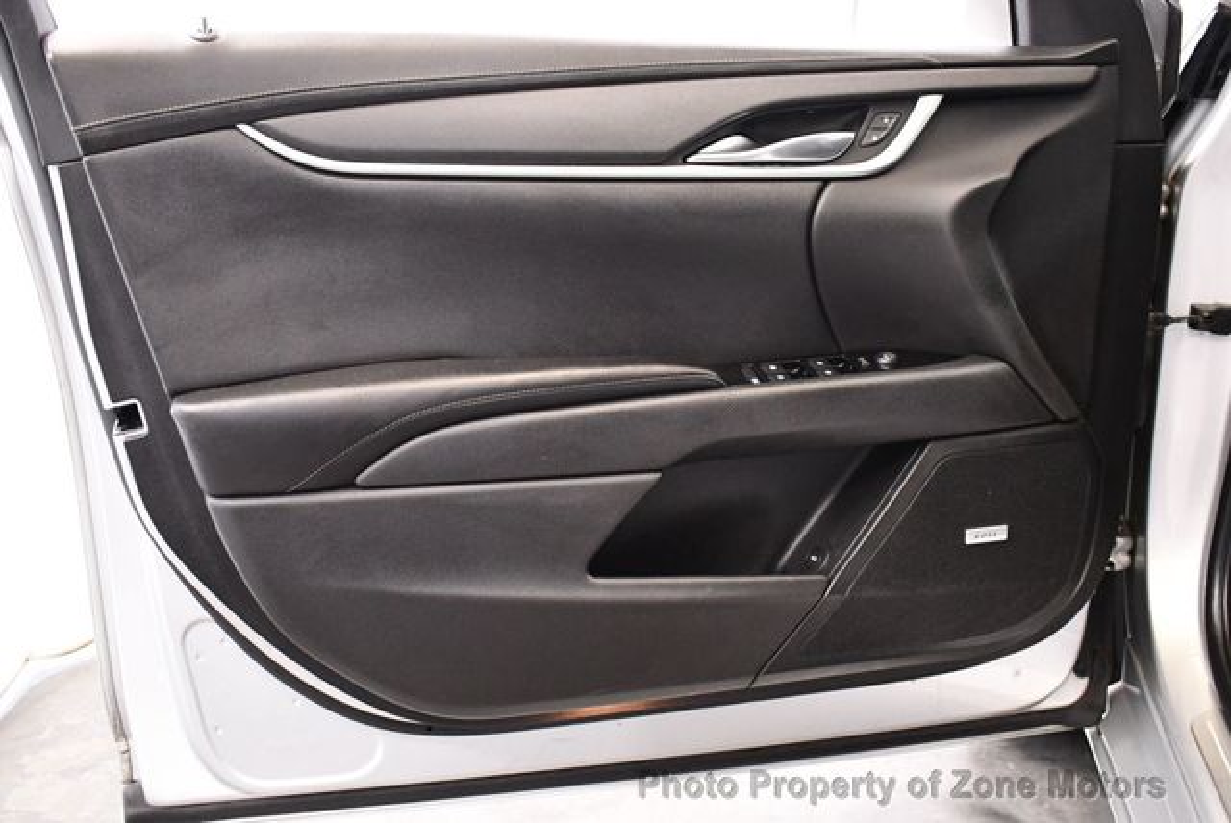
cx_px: 616
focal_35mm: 36
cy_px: 412
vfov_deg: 36.9
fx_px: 1232
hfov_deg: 53.1
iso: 3200
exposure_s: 1/80
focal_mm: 18
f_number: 3.5
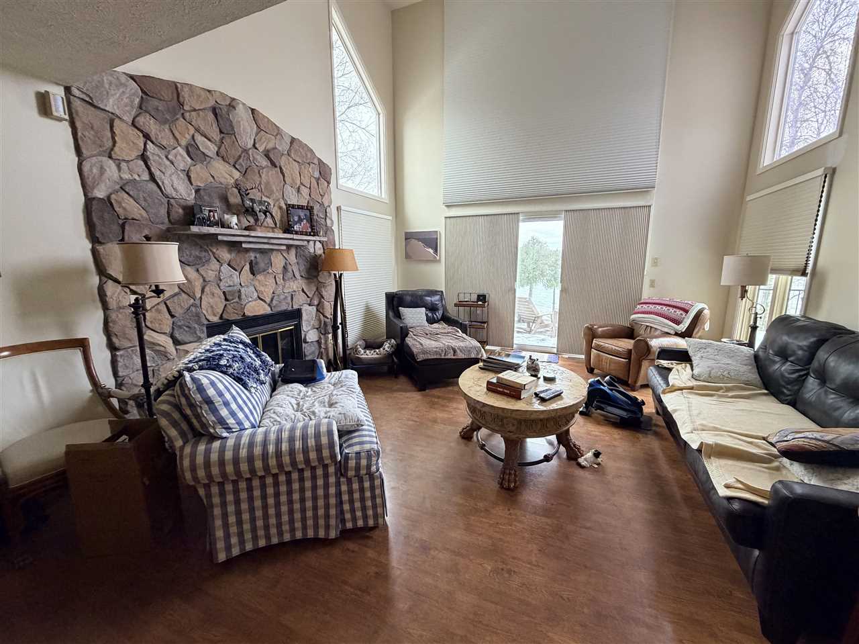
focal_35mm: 14
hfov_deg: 102.1
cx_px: 430
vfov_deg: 85.6
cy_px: 322
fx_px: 347
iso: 320
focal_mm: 2.22
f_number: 2.2
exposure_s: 1/60
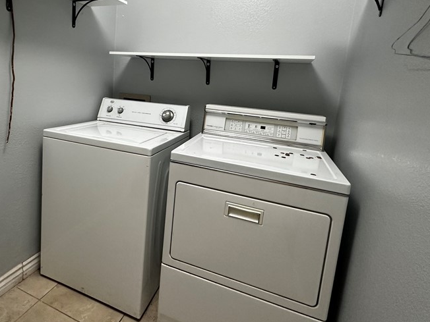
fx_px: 273
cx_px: 154
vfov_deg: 60.0
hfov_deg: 74.7
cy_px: 115
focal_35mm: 22
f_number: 2.2
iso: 250
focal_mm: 2.22
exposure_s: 1/120
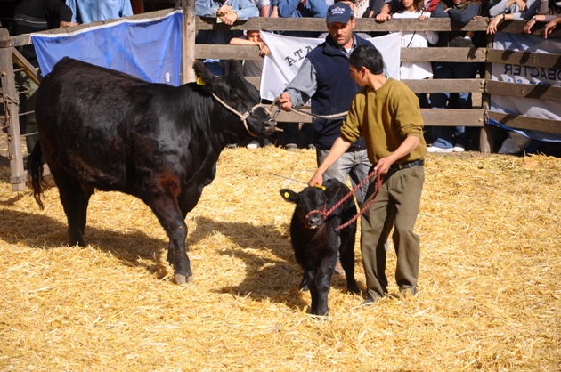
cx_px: 280
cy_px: 186
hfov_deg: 13.1
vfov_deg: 8.7
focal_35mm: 158
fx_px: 2451
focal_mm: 105
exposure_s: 1/640
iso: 200
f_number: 6.3
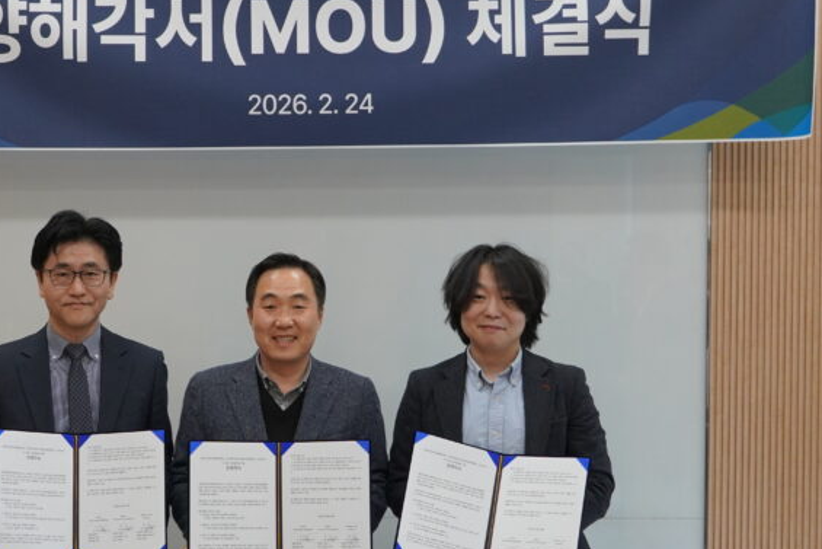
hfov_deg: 29.5
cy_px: 308
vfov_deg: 20.0
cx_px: 292
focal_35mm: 68
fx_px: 1551
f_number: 4
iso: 1000
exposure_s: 1/160
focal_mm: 25
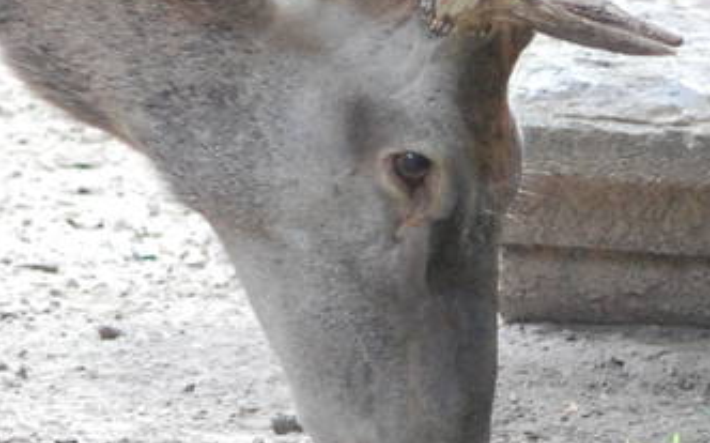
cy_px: -219
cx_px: -381
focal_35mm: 635
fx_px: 12279
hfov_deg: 3.3
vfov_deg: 2.1
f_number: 4
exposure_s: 1/160
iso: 1600
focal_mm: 86
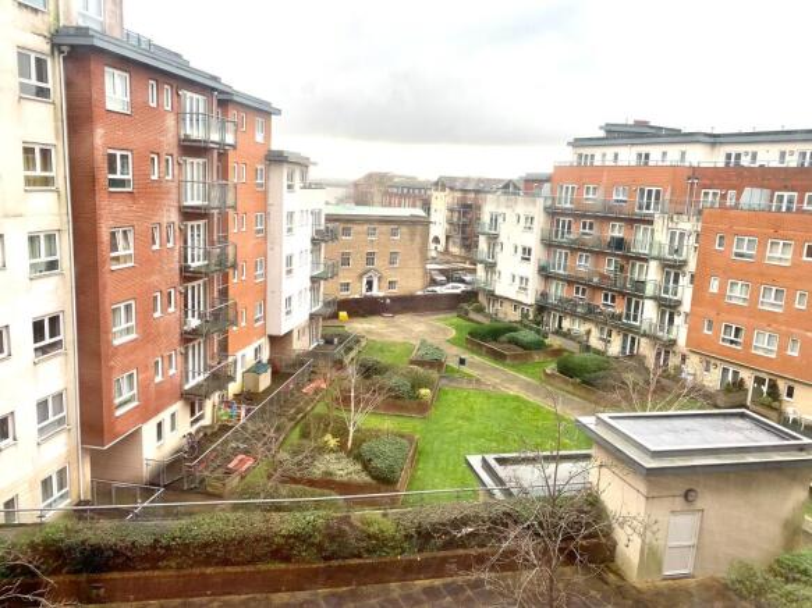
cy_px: 304
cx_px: 406
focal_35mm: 26
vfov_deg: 53.0
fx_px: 610
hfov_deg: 67.3
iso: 25
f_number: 1.8
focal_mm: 4.25
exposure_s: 1/145
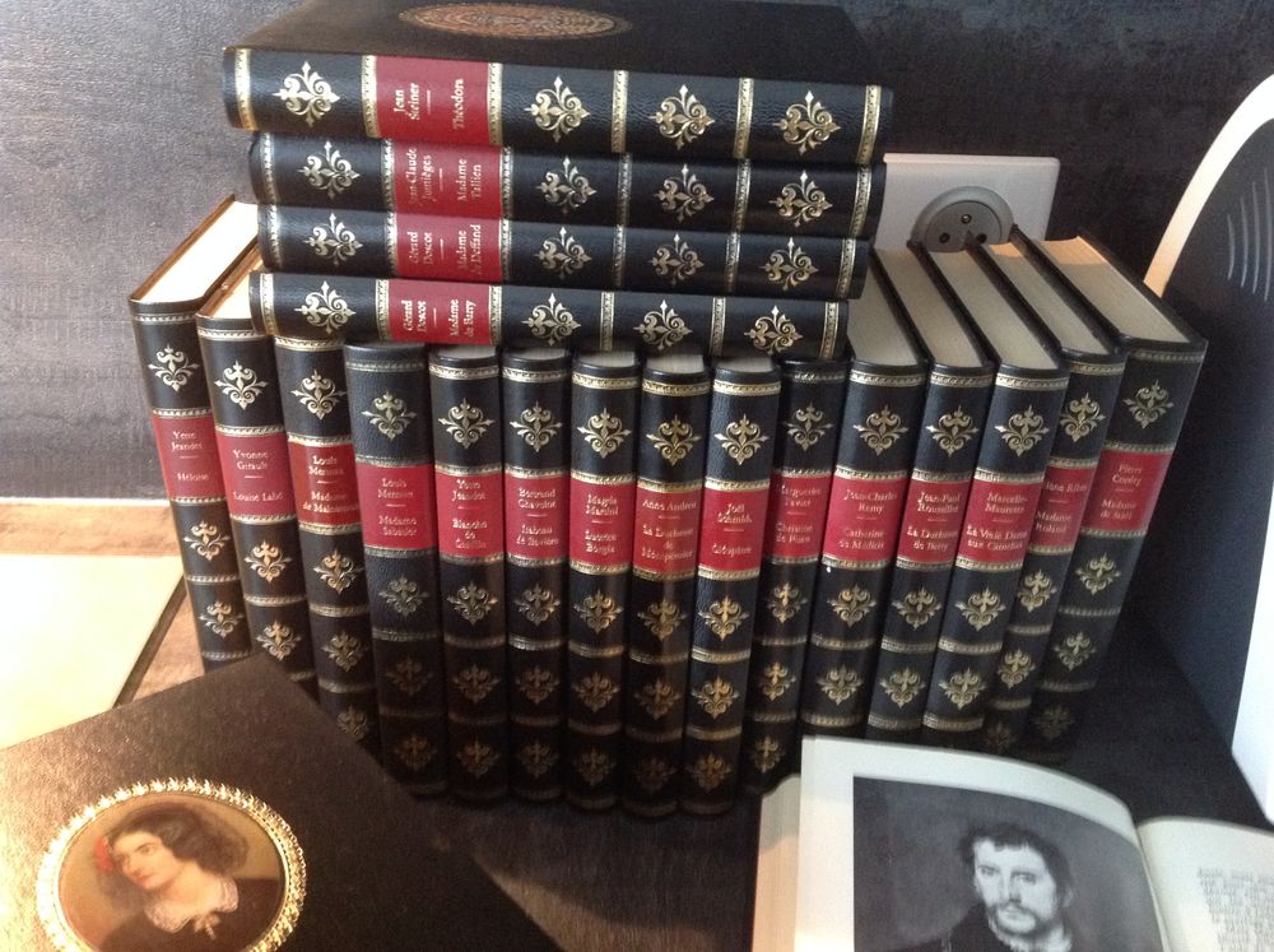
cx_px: 637
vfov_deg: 40.6
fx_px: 1286
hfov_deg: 52.7
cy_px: 476
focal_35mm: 35
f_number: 2.4
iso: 400
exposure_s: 1/15
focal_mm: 4.28
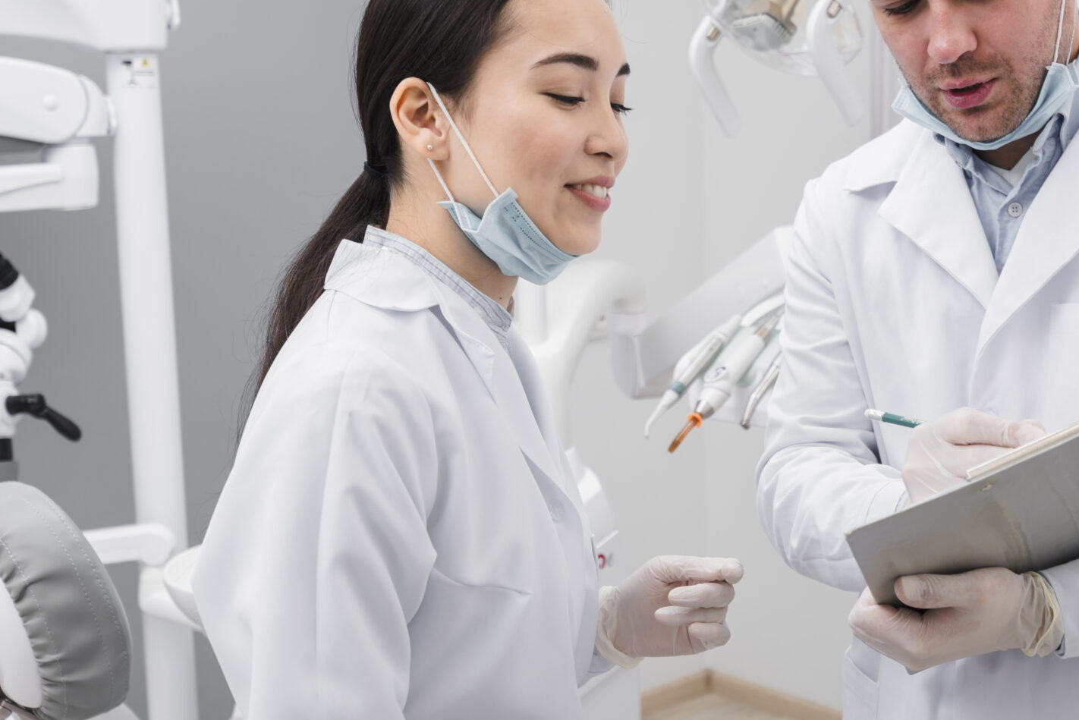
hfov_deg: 36.7
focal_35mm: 54
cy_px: 347
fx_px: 1619
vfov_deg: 25.1
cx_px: 656
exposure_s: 1/125
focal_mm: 30
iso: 160
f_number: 4.5
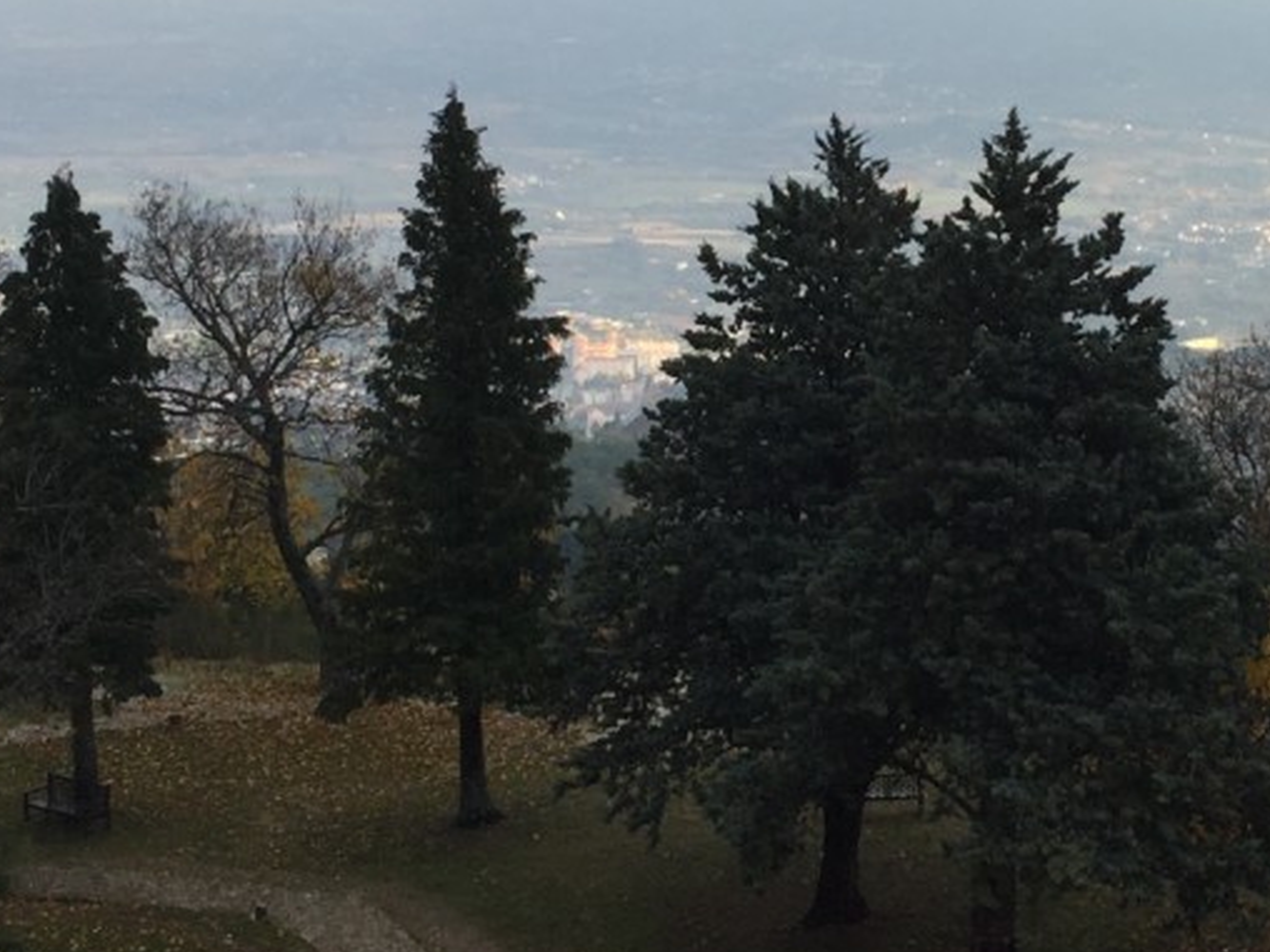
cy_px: 227
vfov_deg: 20.0
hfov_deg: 26.3
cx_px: 968
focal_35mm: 73
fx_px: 2678
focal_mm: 4.15
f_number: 2.2
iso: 32
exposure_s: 1/403
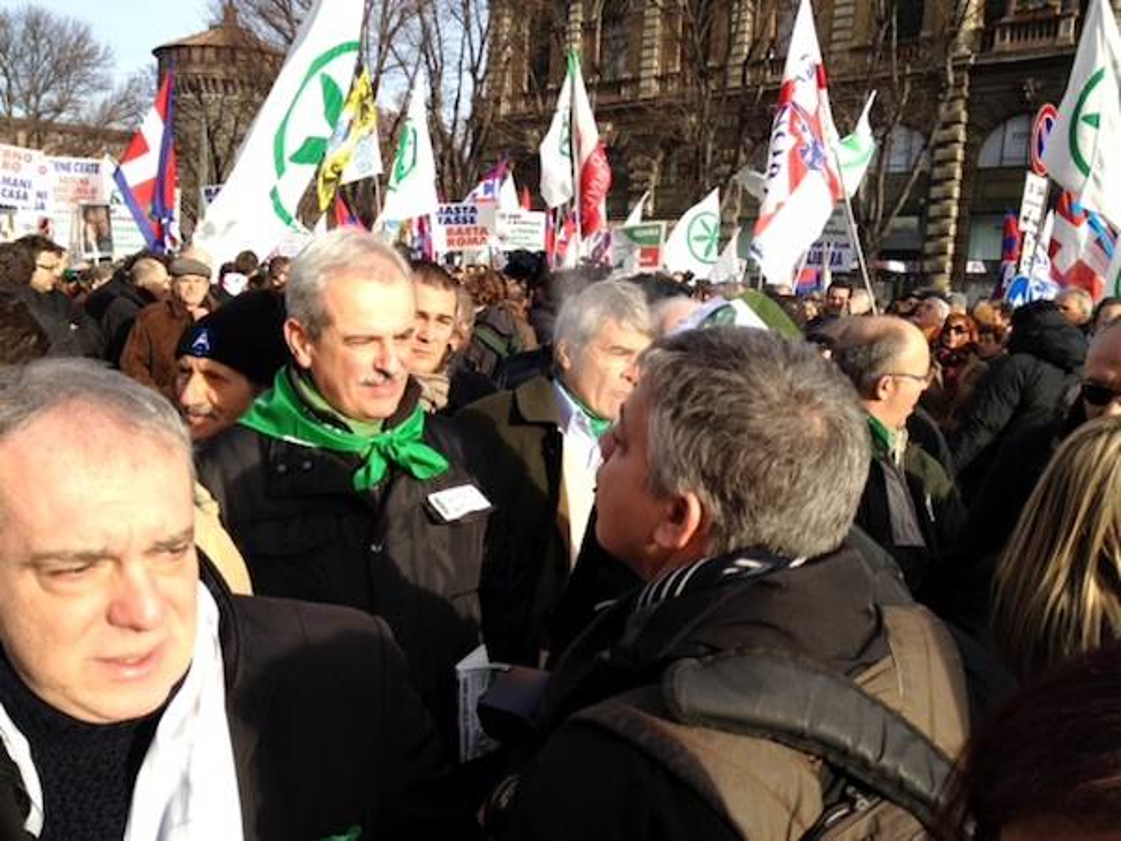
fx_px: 1133
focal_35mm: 35
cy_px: 420
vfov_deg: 40.7
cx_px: 560
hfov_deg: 52.6
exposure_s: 1/968
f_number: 2.4
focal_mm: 4.28
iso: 64
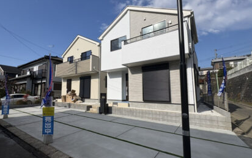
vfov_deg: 65.1
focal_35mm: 18
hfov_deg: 90.5
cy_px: 80
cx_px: 108
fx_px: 124
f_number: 2.2
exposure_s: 1/3717
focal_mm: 2.22
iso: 50
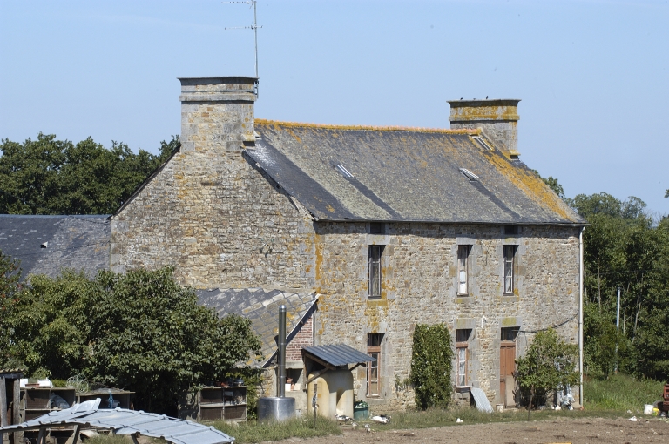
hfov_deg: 11.8
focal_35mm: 174
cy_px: 222
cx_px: 334
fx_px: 3229
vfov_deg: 7.9
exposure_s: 1/180
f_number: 13
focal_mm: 116
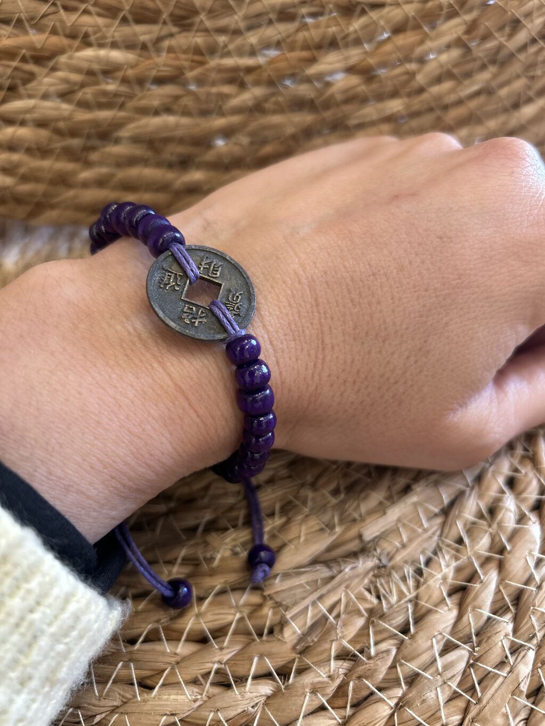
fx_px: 546
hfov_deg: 53.1
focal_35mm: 26
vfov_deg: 67.3
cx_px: 272
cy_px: 363
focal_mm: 5.7
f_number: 1.5
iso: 100
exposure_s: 1/50
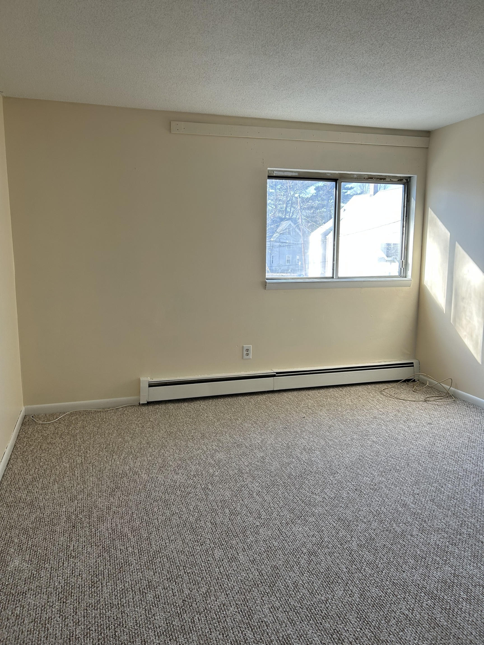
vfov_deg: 67.3
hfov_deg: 53.1
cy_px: 322
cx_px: 242
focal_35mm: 26
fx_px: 485
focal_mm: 5.7
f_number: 1.5
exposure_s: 1/165
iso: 64
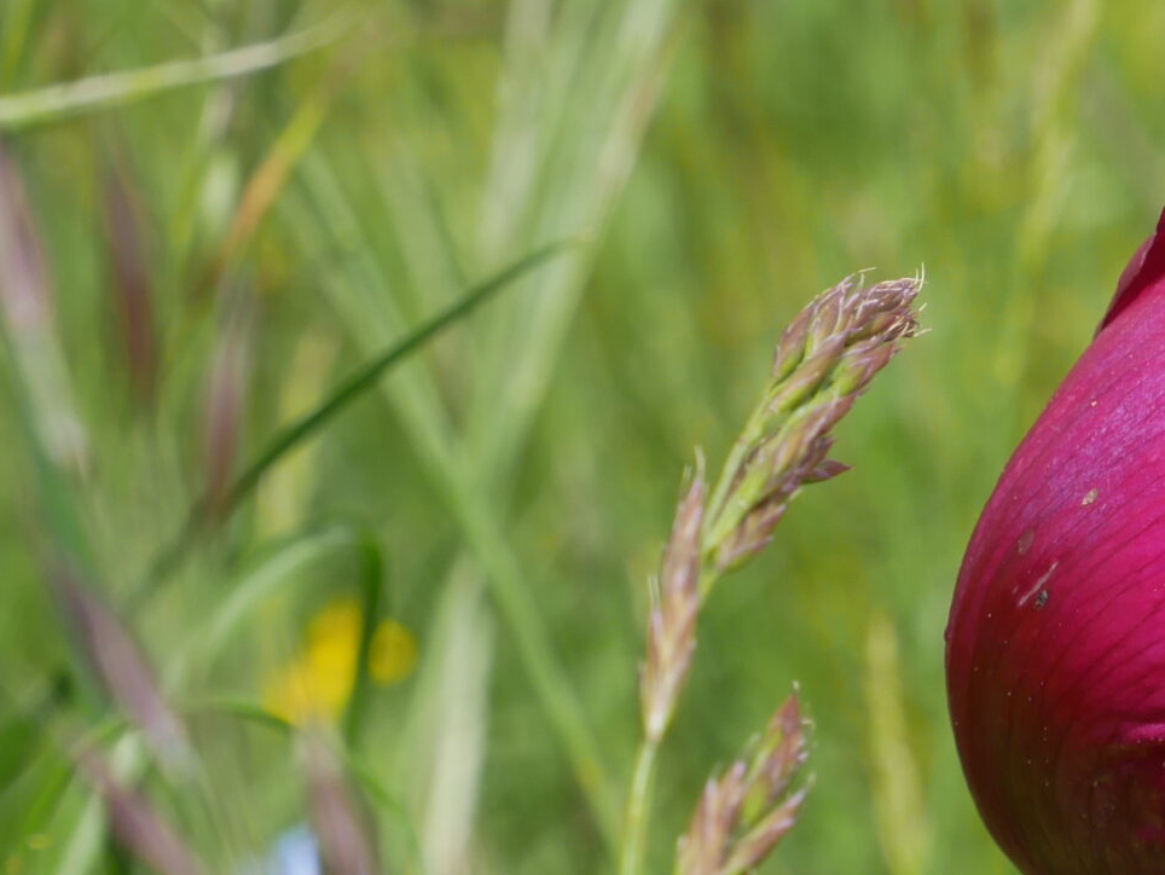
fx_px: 5724
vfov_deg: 8.7
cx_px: 1474
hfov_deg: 11.4
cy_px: 602
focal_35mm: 170
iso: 200
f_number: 10
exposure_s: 1/250
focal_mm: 32
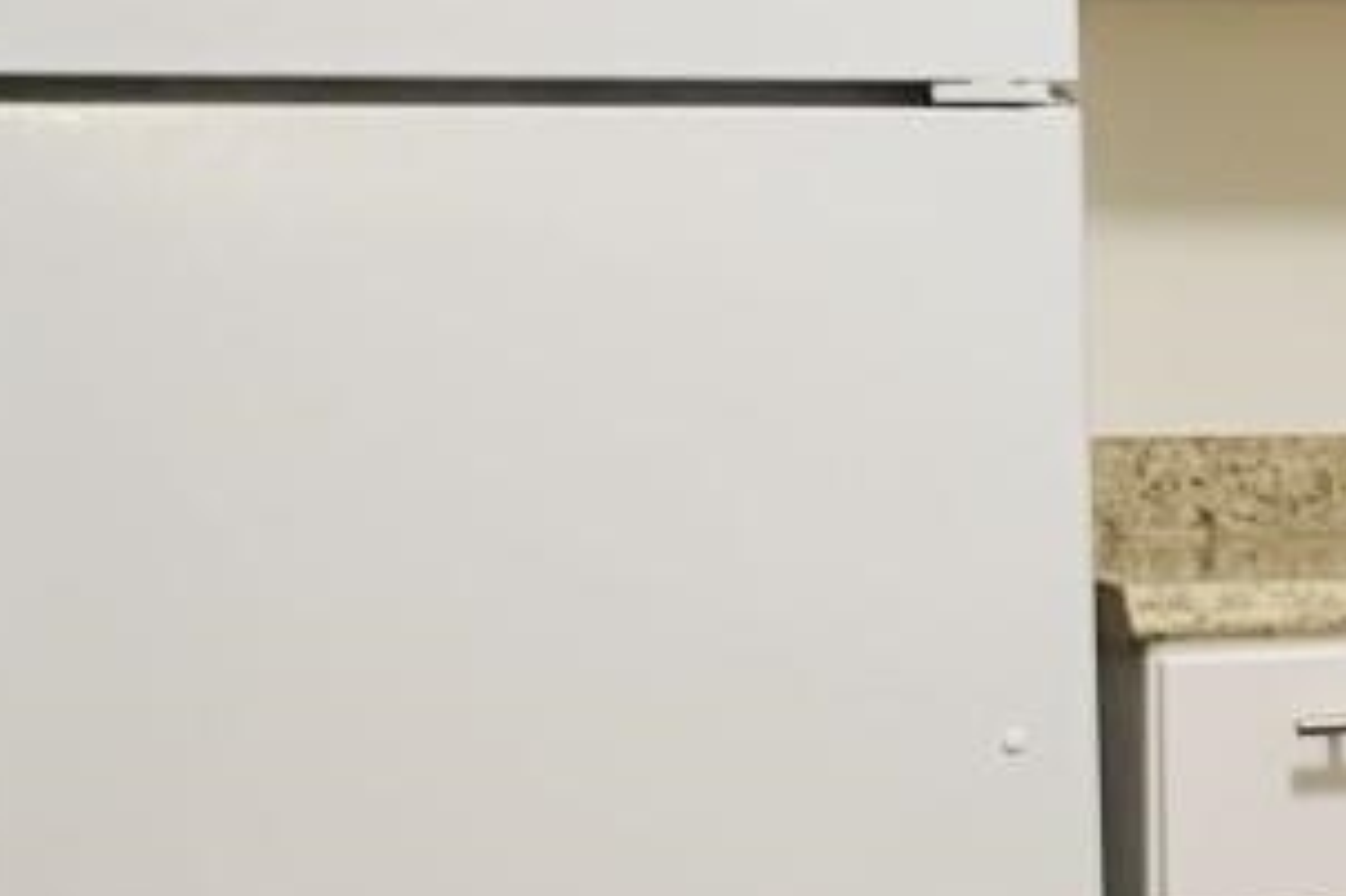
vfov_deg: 10.6
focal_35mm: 129
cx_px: 2683
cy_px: 580
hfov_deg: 13.6
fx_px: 4820
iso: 100
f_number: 1.8
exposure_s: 1/60
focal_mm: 4.25
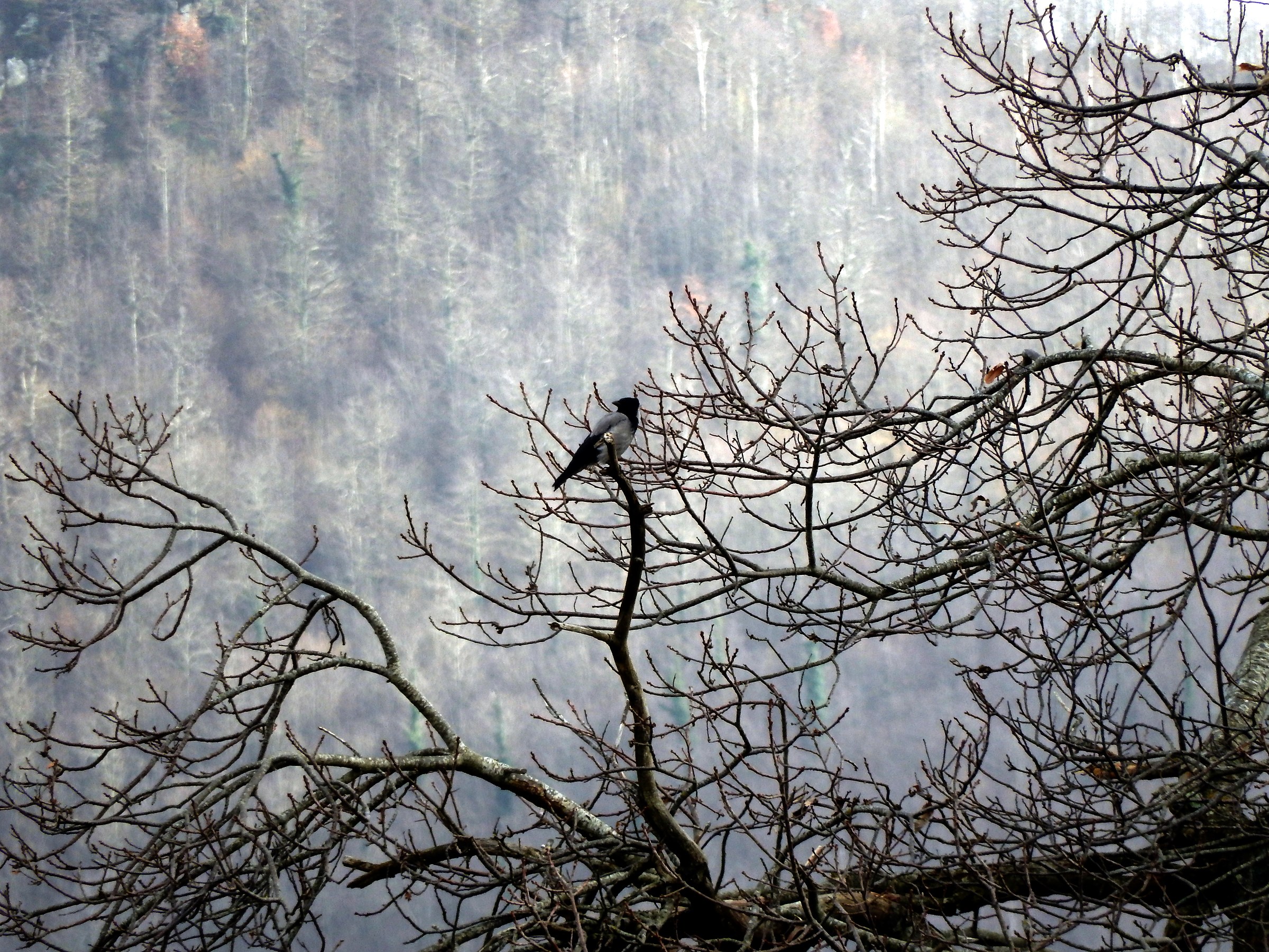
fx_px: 27495
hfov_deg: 2.6
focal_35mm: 750
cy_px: 476
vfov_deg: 2.0
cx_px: 634
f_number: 6.4
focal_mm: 135
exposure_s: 1/200
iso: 125
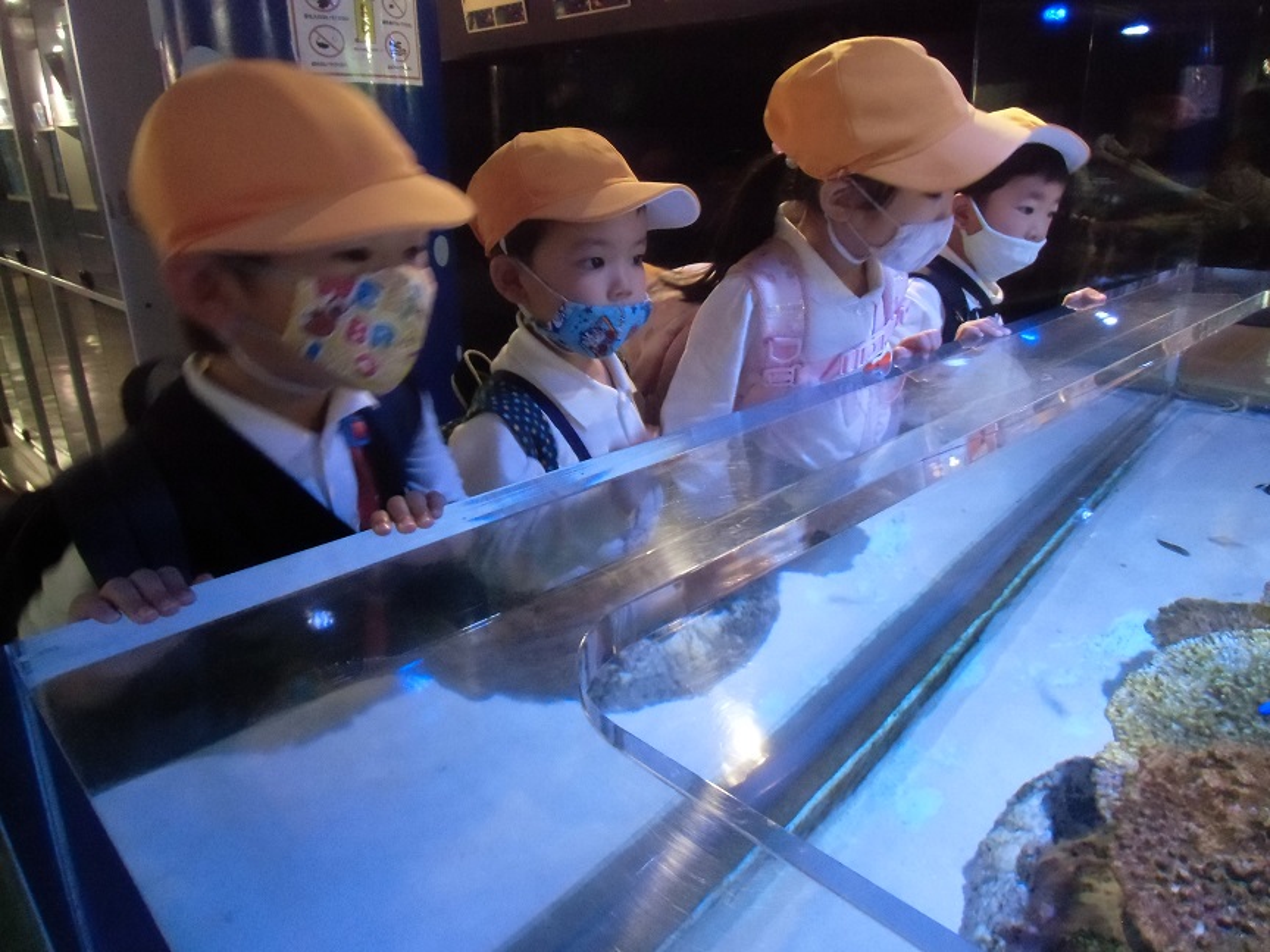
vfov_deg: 56.8
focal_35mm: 24
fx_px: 881
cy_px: 476
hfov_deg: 71.6
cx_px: 635
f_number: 3
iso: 800
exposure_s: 1/20
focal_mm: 4.24
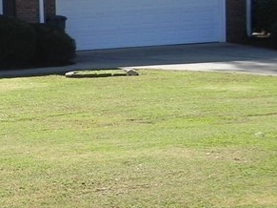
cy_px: 69
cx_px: -167
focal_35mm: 116
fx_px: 928
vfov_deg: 12.7
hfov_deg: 15.4
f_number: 5.6
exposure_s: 1/276
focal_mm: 5.9
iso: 160
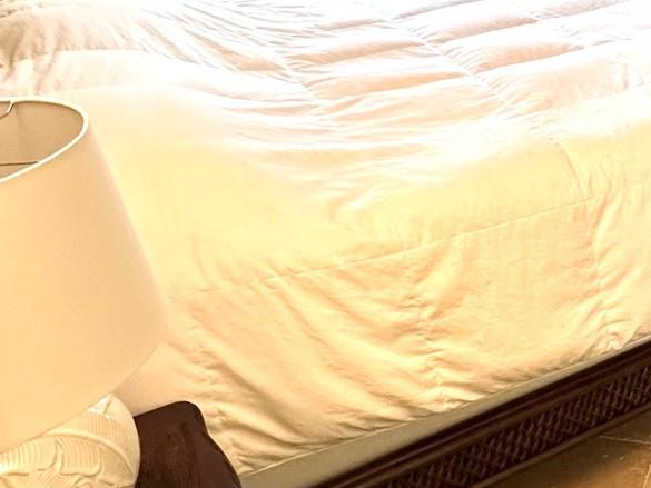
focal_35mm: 49
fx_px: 922
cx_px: 711
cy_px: 63
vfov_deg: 28.7
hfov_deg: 33.9
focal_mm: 2.22
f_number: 2.2
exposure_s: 1/60
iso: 250
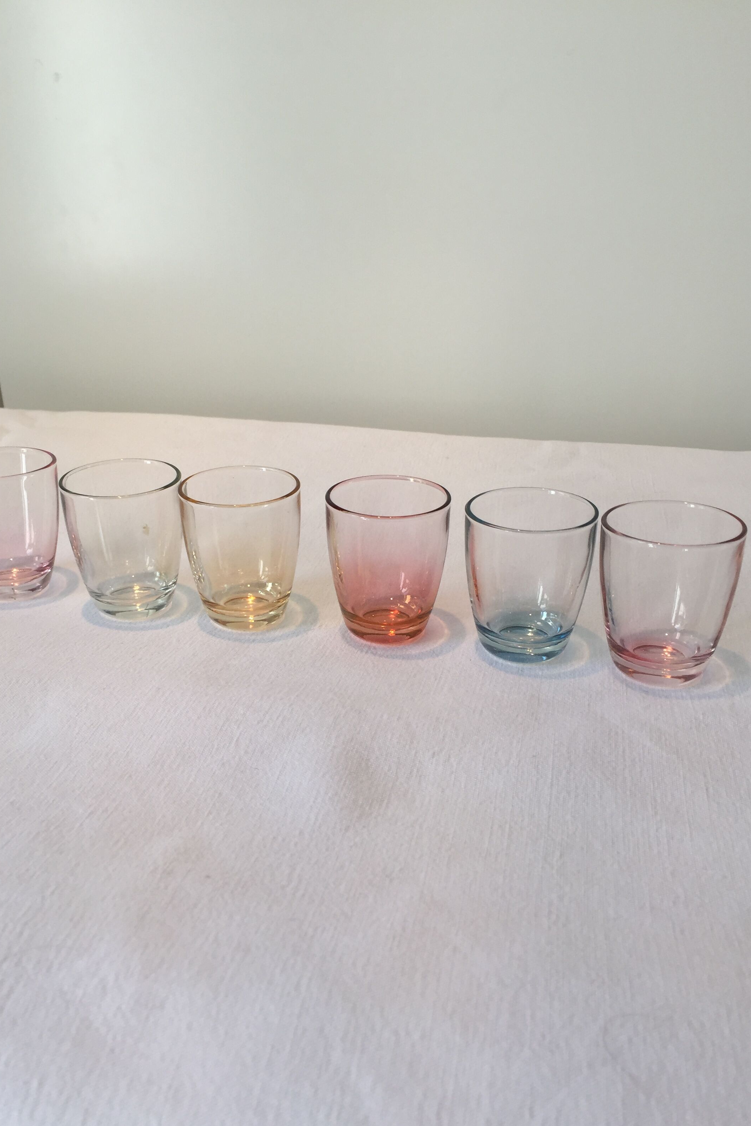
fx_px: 970
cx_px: 339
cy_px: 577
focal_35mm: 31
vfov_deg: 60.3
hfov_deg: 42.3
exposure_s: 1/208
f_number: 2.2
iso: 32
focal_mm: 4.15
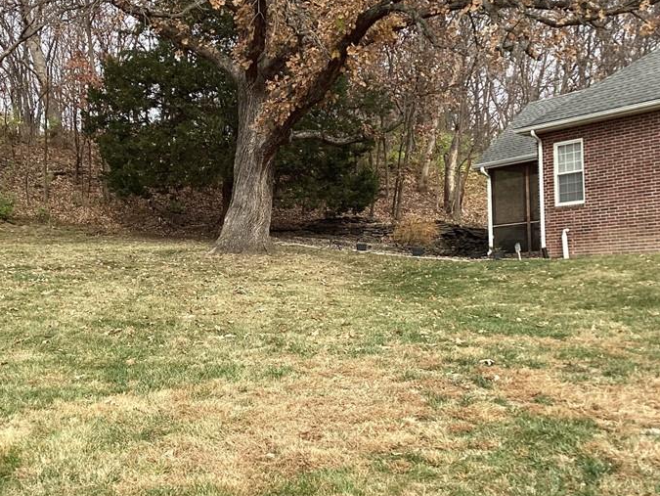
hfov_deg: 40.2
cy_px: 254
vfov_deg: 30.9
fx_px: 897
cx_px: 264
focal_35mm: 47
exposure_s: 1/416
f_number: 2.4
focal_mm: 3.3
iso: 25
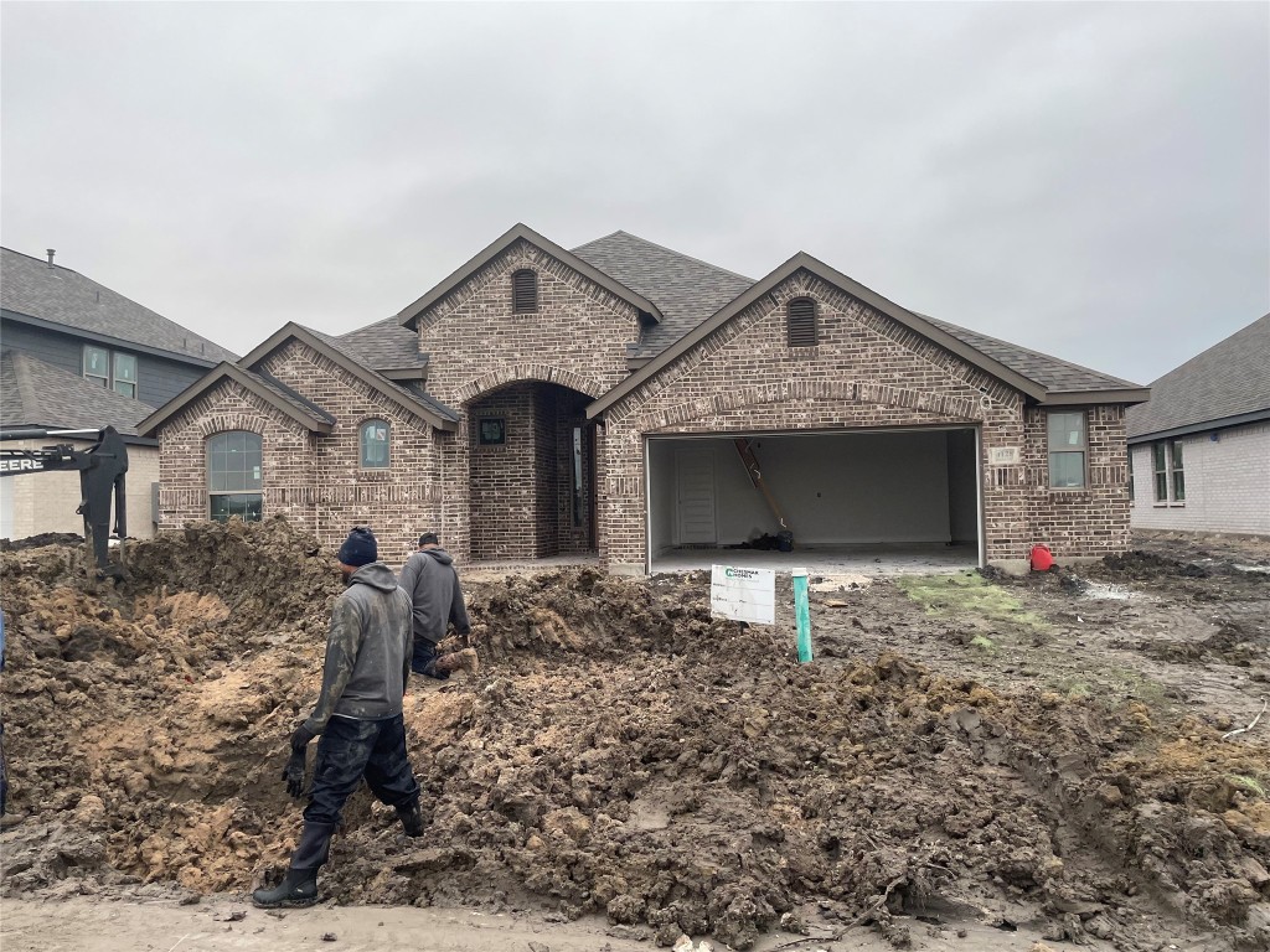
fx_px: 954
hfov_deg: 67.3
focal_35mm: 26
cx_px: 635
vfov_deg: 53.1
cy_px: 476
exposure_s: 1/365
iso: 50
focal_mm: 4.2
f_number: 1.6
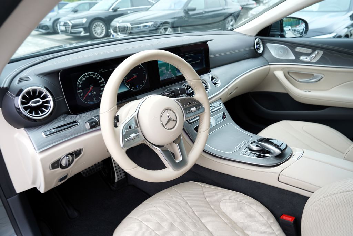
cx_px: 176
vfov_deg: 53.1
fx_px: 235
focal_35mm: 24
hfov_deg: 73.7
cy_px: 118
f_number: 5
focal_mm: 24
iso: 100
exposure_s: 1/100
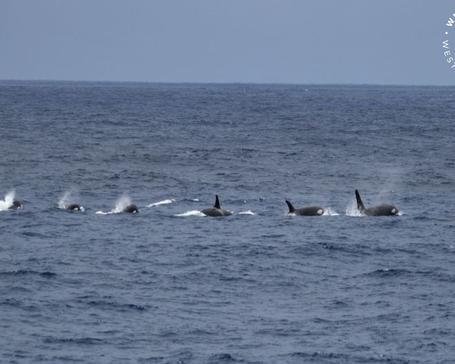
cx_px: 248
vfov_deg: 4.2
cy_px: 182
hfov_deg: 5.3
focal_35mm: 365
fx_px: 4914
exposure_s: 1/8000
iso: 560
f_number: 5.6
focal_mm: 320
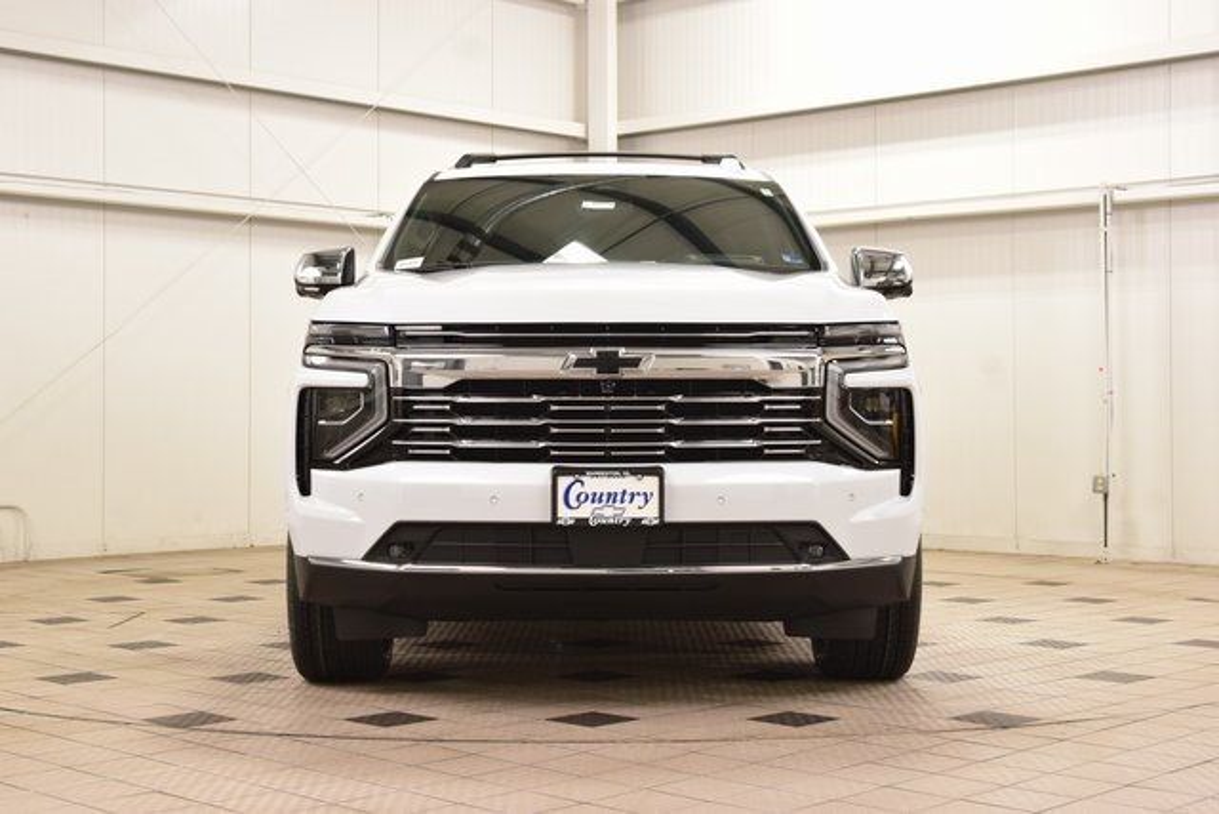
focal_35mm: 54
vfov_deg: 25.1
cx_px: 610
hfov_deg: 36.9
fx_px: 1829
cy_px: 407
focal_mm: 36
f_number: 7.1
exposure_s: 1/30
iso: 1000
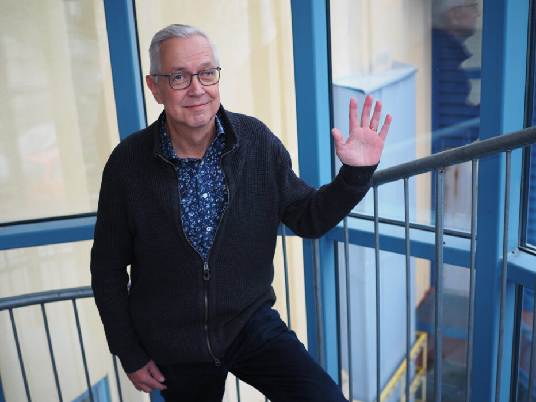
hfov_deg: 38.2
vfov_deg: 29.1
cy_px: 201
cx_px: 268
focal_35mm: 50
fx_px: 774
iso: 200
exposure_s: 1/60
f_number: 1.8
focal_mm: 25
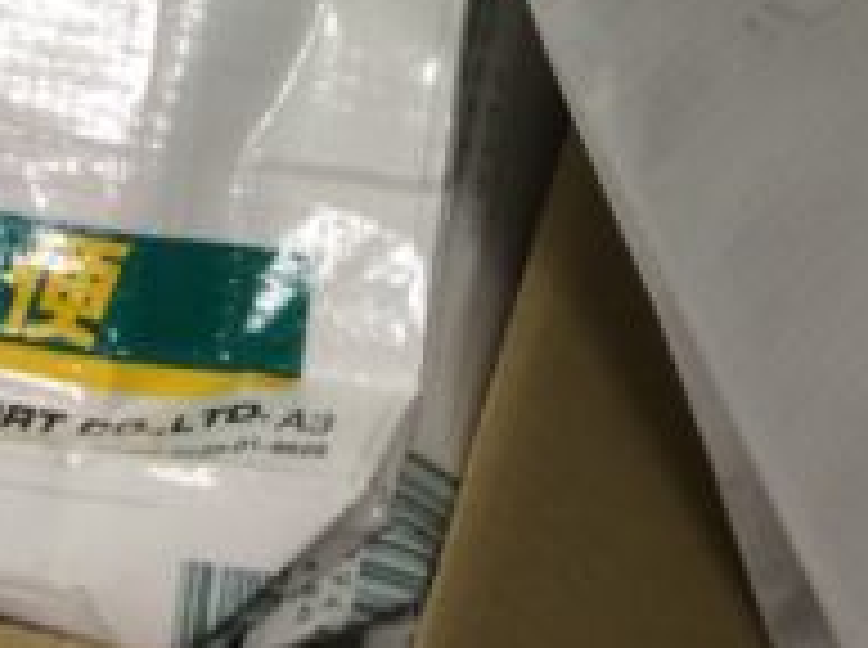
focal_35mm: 116
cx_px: 328
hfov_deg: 17.0
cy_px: -511
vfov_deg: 11.8
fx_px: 2903
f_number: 2.4
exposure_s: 1/30
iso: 32
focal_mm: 3.3
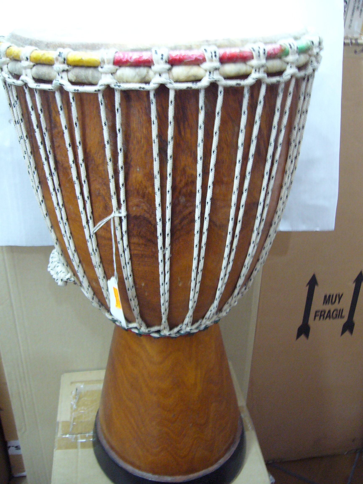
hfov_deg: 40.7
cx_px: 182
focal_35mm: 35
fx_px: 489
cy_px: 242
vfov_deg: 52.6
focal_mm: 5.8
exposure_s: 1/13
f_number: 2.8
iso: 200
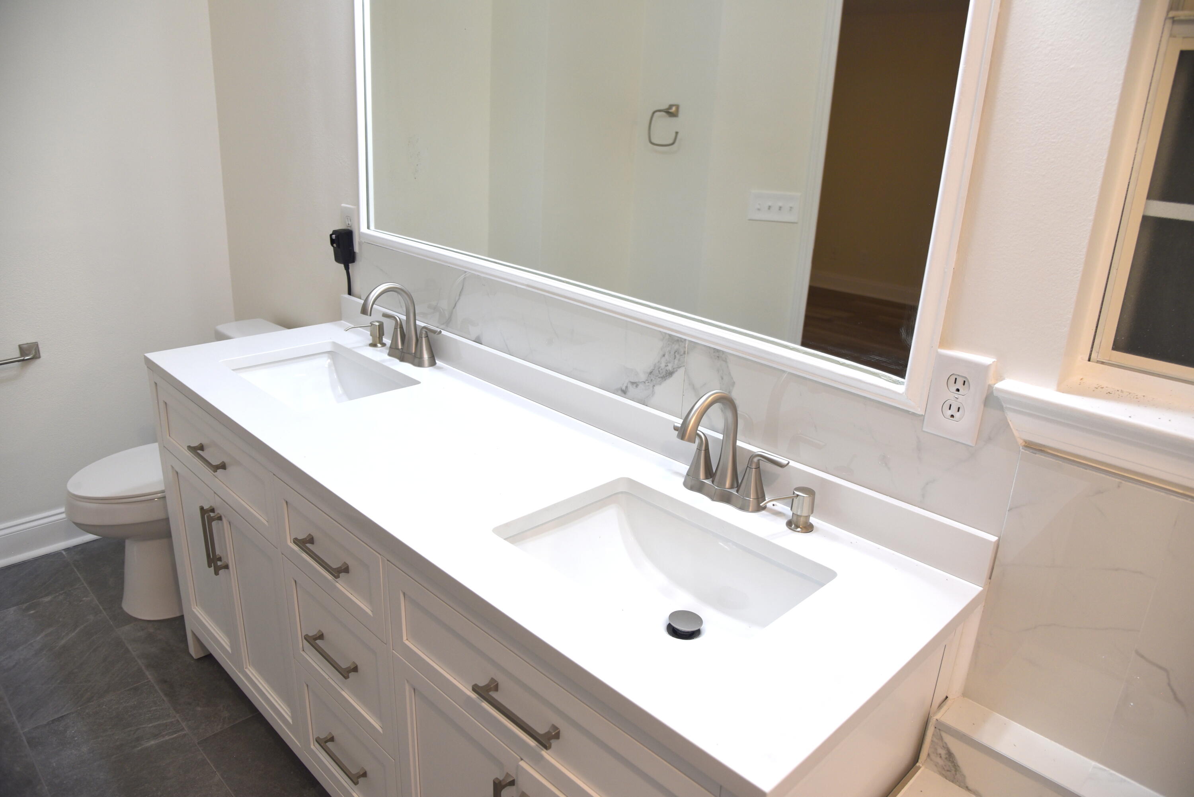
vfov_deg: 53.2
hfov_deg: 73.7
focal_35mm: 24
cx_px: 597
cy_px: 398
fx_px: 796
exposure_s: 1/90
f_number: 4.8
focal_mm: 24
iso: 400
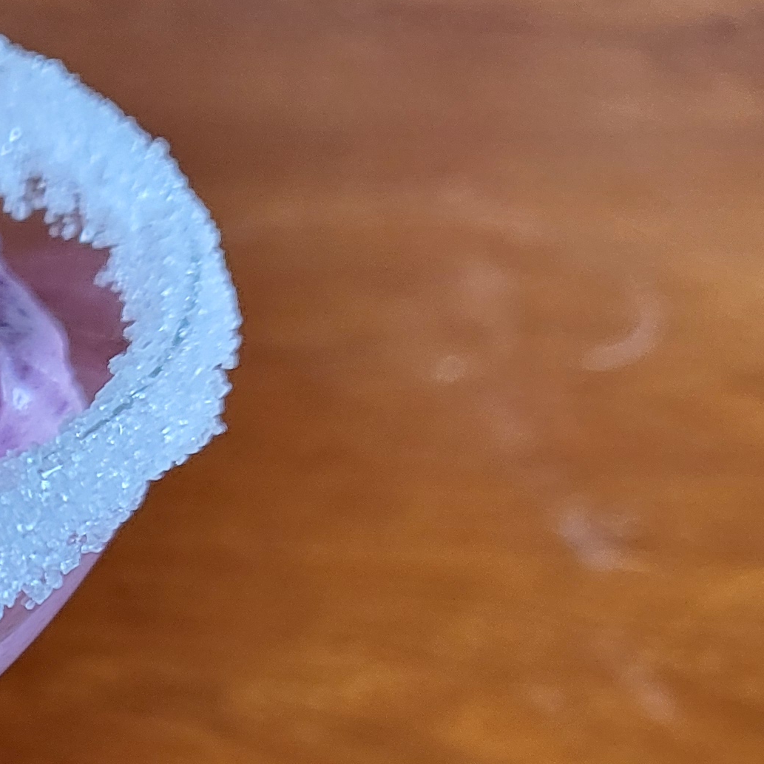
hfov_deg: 17.1
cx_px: -463
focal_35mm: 89
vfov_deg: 18.8
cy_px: 833
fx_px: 2222
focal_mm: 4.25
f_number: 1.8
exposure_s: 1/50
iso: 200
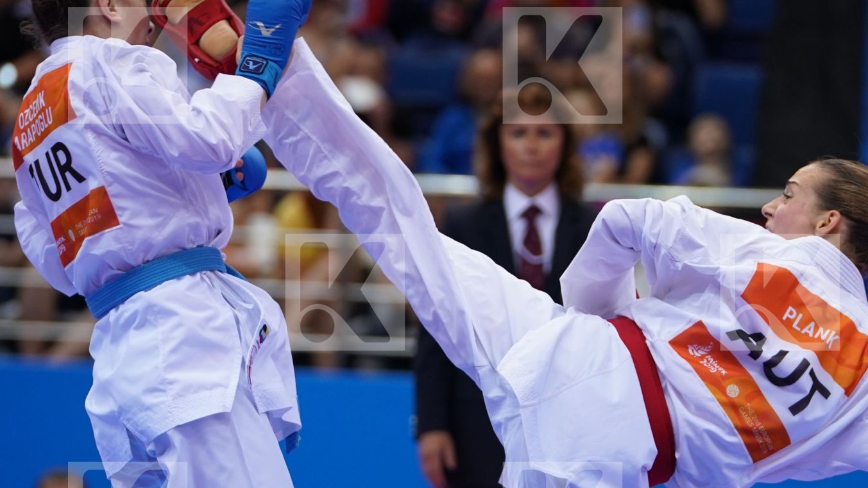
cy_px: 292
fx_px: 7411
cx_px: 563
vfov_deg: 3.8
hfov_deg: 6.7
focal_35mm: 322
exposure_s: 1/1000
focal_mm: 154
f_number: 2.8
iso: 1250
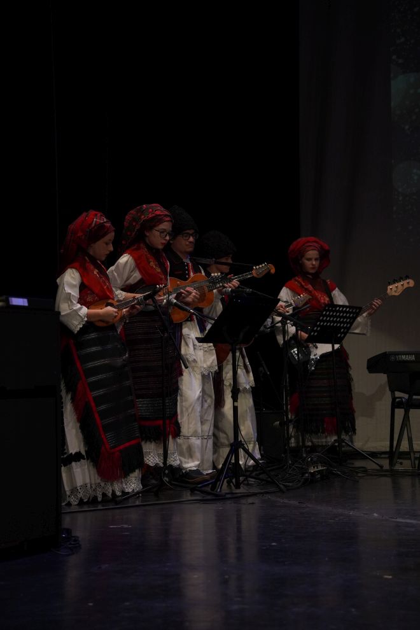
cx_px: 210
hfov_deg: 18.2
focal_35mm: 75
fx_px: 1312
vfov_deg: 27.0
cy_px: 315
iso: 1250
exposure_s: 1/250
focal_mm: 50
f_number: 3.5
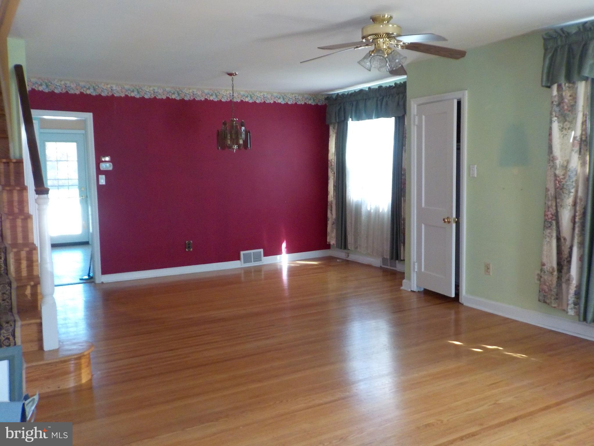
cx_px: 297
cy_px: 223
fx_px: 515
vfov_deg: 46.8
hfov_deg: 60.0
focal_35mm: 30
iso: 280
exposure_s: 1/30
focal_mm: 4.1
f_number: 3.3
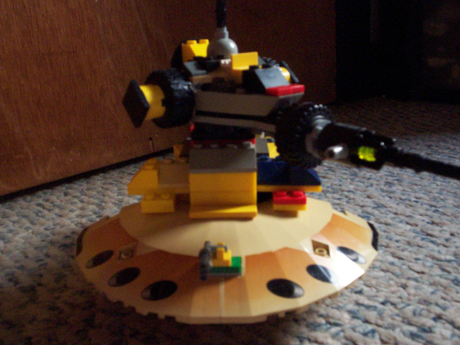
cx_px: 230
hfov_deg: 51.4
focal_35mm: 36
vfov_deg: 39.7
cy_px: 172
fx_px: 478
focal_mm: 5.9
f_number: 4.5
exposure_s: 1/8
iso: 400
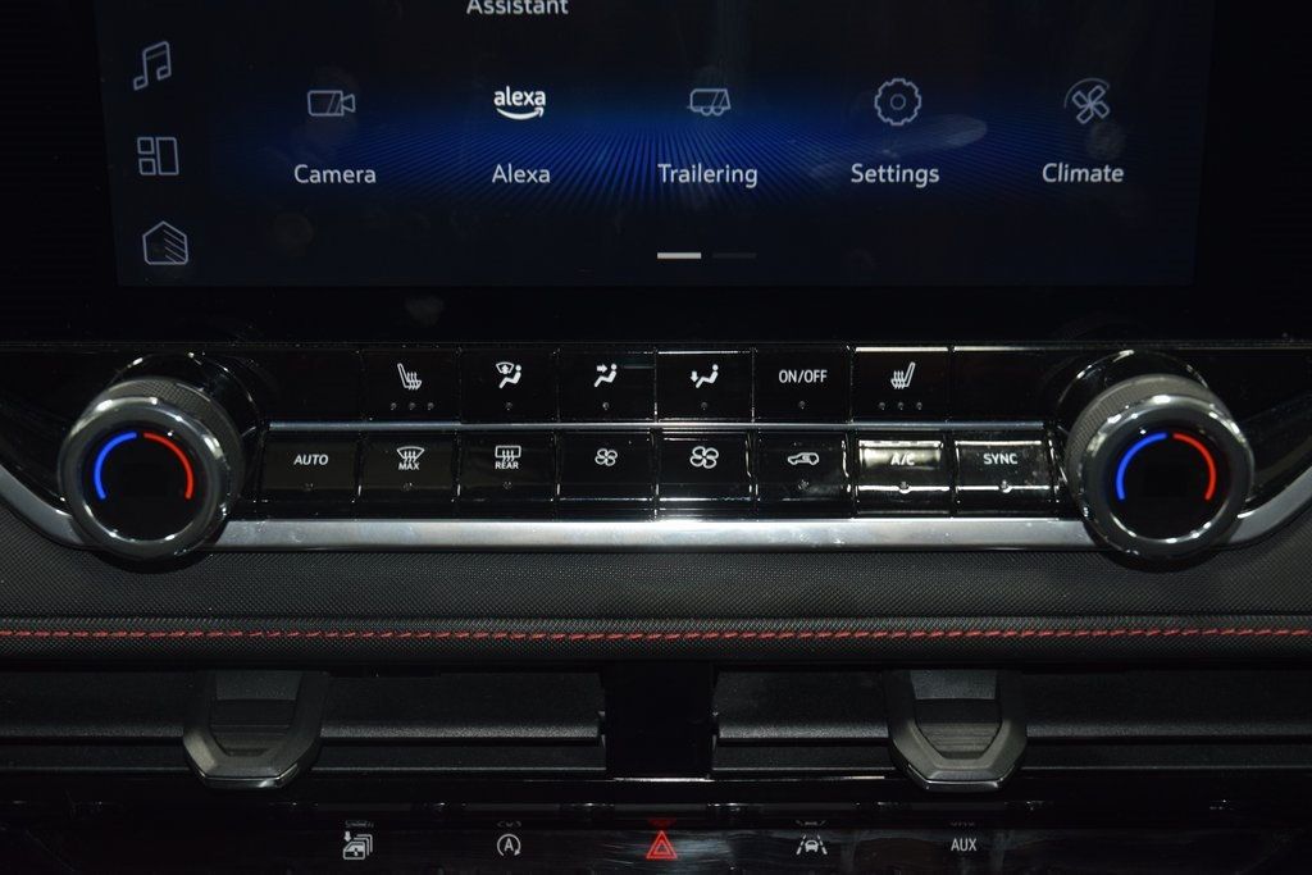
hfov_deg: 33.4
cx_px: 656
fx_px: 2187
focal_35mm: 60
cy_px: 438
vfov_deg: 22.6
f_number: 4.2
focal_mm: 40
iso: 900
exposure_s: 1/25
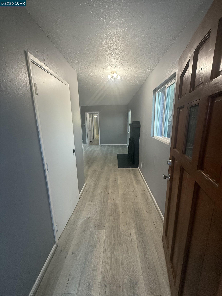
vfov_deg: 102.1
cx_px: 111
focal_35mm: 14
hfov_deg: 85.7
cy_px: 148
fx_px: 120
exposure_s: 1/120
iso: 250
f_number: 2.2
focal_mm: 2.22
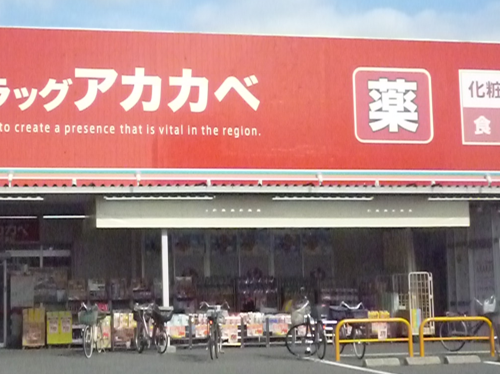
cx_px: 179
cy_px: 189
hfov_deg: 26.6
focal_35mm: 73
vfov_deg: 20.2
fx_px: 1054
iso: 1600
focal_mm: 6.4
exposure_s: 1/1600
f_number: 10
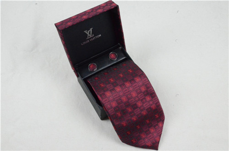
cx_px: 114
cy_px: 76
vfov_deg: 32.8
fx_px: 257
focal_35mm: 40
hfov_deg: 48.1
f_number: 25
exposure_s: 1/40
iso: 6400
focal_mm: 27
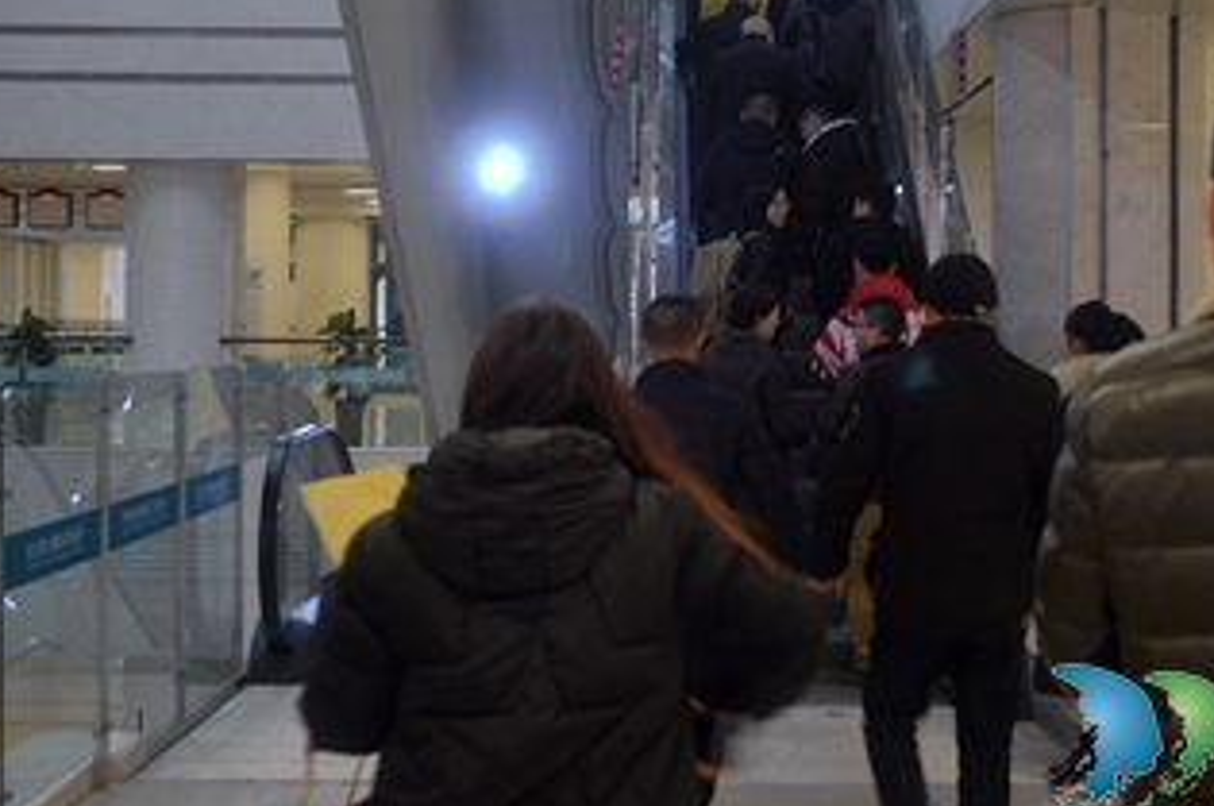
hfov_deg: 32.3
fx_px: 2088
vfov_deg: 21.7
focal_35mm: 62
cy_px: 253
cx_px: 717
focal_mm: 26
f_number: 4.2
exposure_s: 1/25
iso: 800
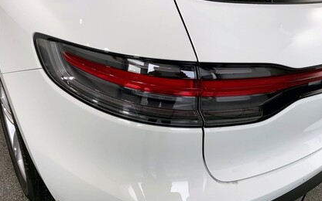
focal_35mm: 31
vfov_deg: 40.5
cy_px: 82
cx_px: 161
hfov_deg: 61.2
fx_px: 272
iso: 16
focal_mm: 3
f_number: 1.8
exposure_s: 1/261
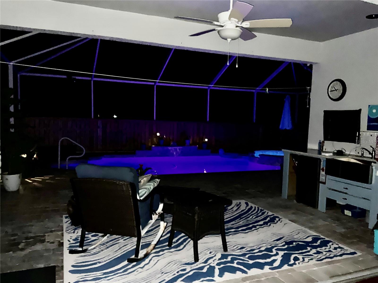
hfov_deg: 61.7
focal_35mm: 29
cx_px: 189
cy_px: 142
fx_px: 317
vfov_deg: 48.2
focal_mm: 3
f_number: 1.8
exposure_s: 1/16
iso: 320
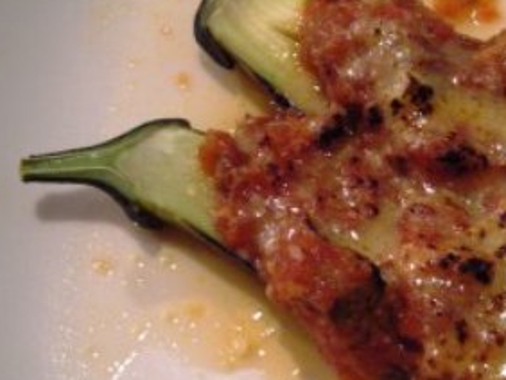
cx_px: 463
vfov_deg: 20.2
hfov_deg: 25.7
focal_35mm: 73
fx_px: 1068
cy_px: 223
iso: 276
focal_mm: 6.3
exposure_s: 1/4
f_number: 3.2
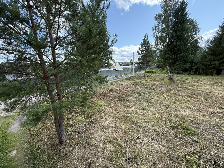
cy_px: 84
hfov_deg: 102.1
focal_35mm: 14
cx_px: 112
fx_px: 91
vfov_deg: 85.7
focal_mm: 2.22
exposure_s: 1/596
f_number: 2.2
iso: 64
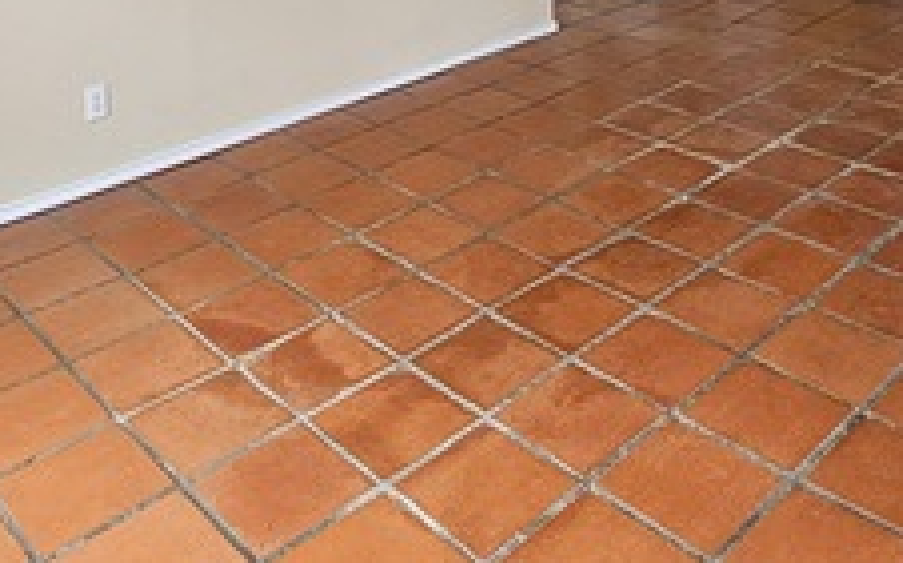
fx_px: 959
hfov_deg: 50.4
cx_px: 471
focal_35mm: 39
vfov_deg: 26.4
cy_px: -216
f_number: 2.2
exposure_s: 1/60
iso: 160
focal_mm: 2.2
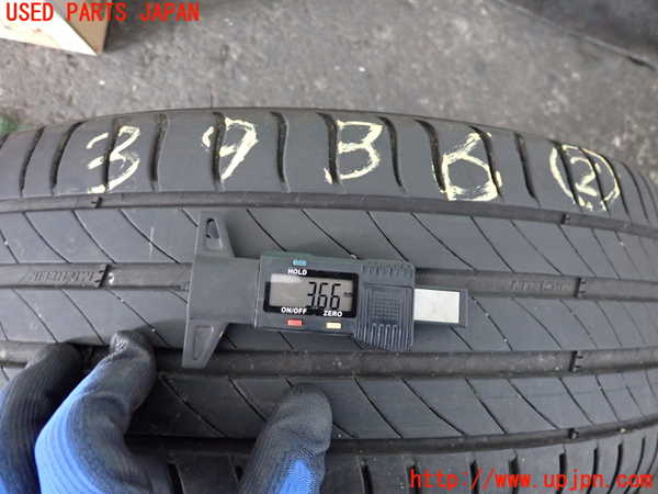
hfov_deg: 69.4
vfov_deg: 54.9
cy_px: 247
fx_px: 475
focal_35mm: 25
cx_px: 329
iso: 640
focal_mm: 4.5
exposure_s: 1/30
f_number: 2
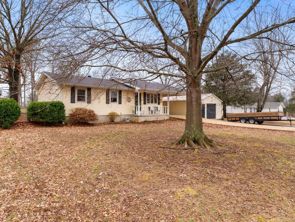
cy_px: 111
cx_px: 139
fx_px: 176
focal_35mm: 21
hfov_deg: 79.8
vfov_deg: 64.3
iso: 320
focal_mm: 12.4
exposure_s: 1/50
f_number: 9
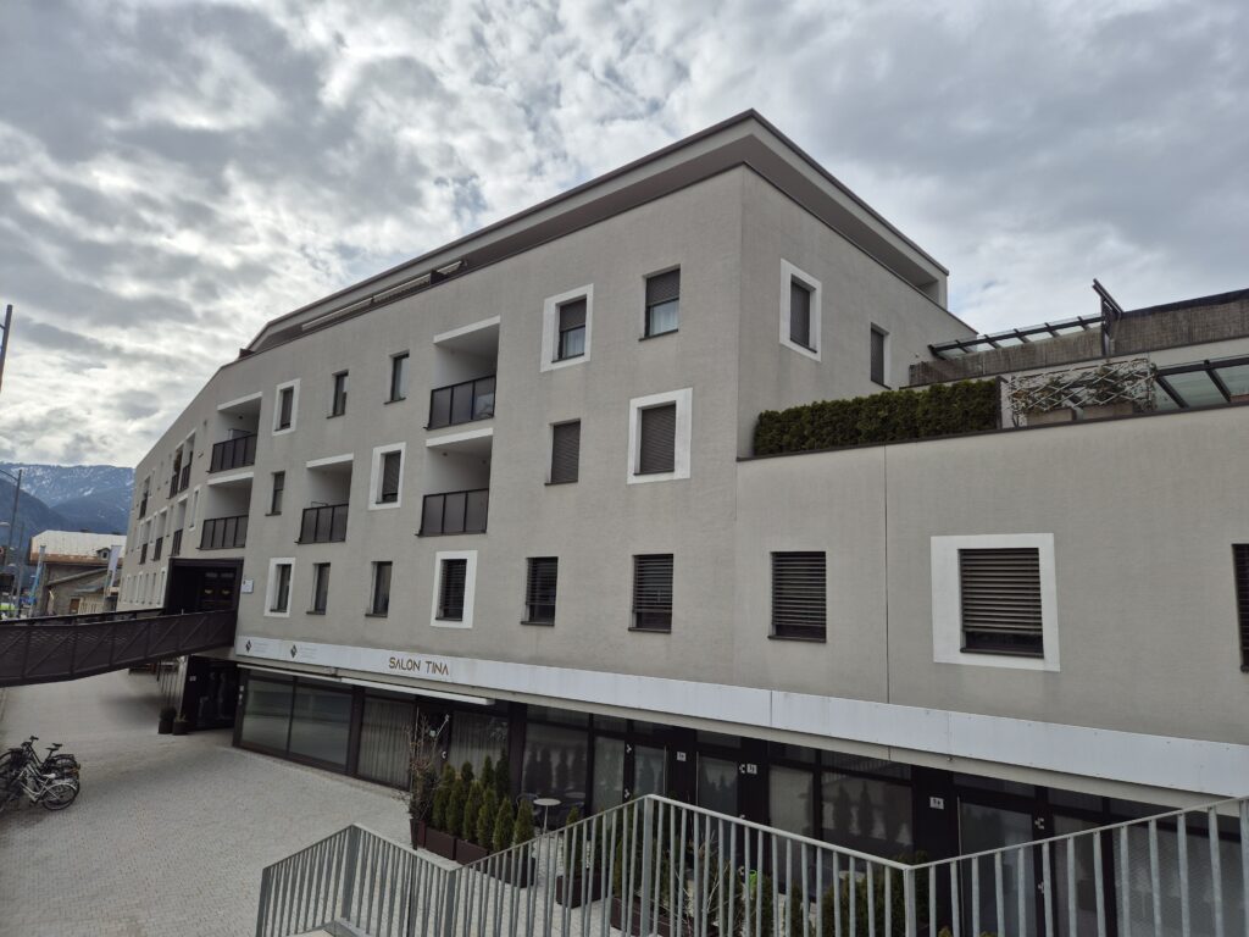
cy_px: 468
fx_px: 830
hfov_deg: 73.9
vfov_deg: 58.9
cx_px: 624
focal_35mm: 23
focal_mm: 5.4
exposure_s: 1/2656
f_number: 1.8
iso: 25
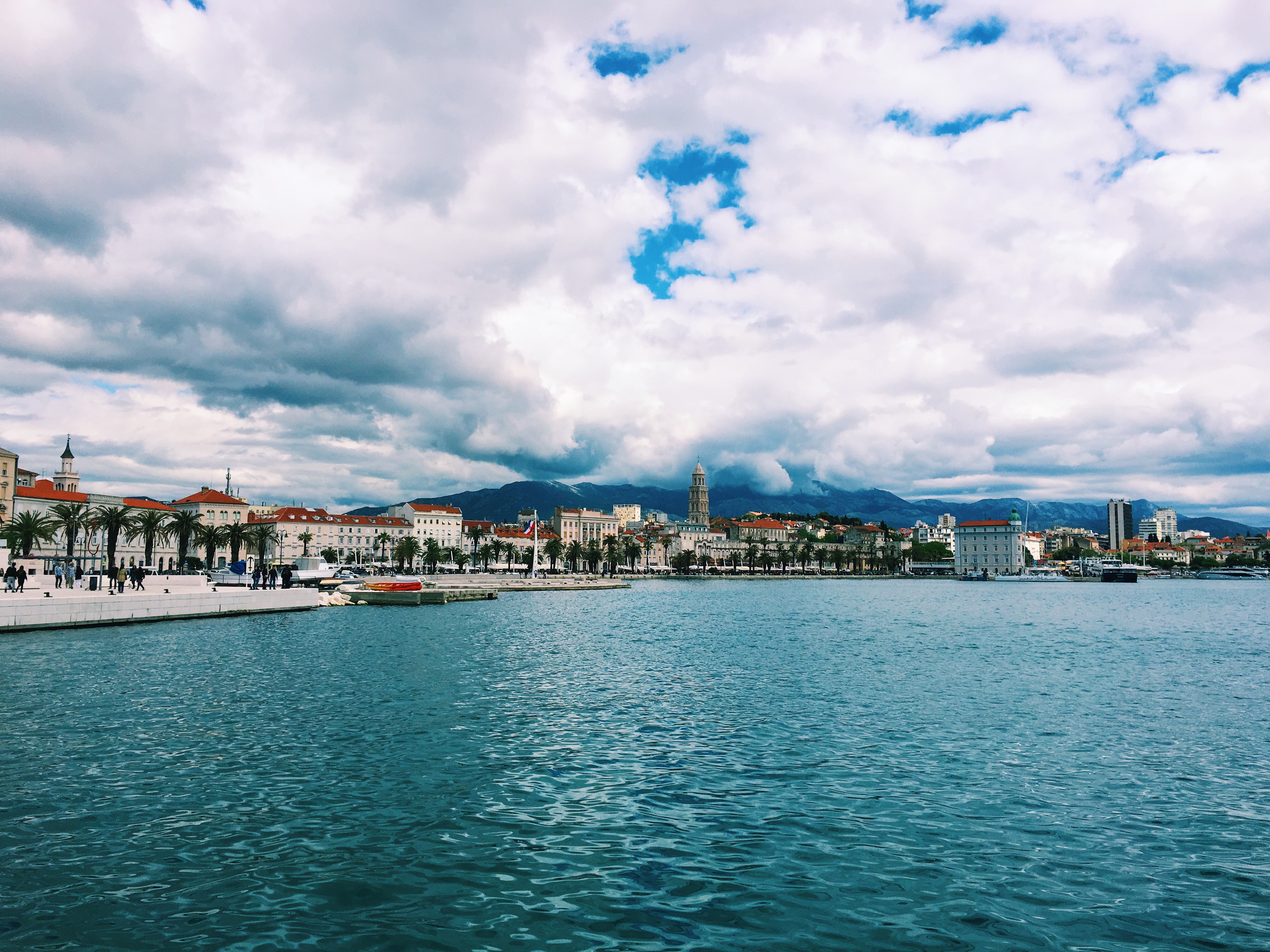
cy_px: 476
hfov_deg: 61.7
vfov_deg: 48.2
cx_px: 635
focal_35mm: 29
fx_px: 1064
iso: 25
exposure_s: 1/3344
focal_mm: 4.15
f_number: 2.2
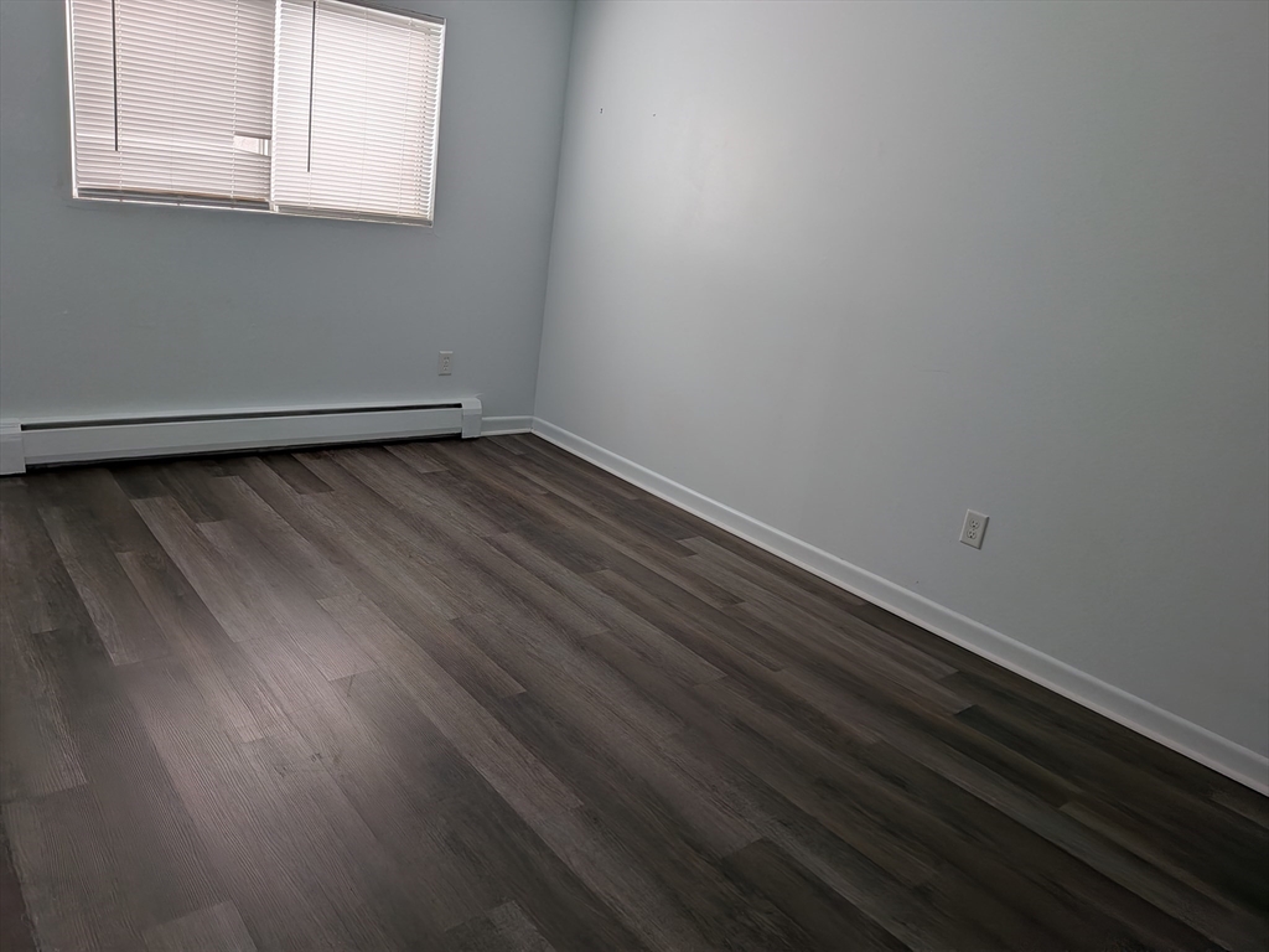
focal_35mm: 24
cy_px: 476
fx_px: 880
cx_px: 634
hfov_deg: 71.6
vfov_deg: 56.8
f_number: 1.7
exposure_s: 1/120
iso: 309
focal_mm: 4.53
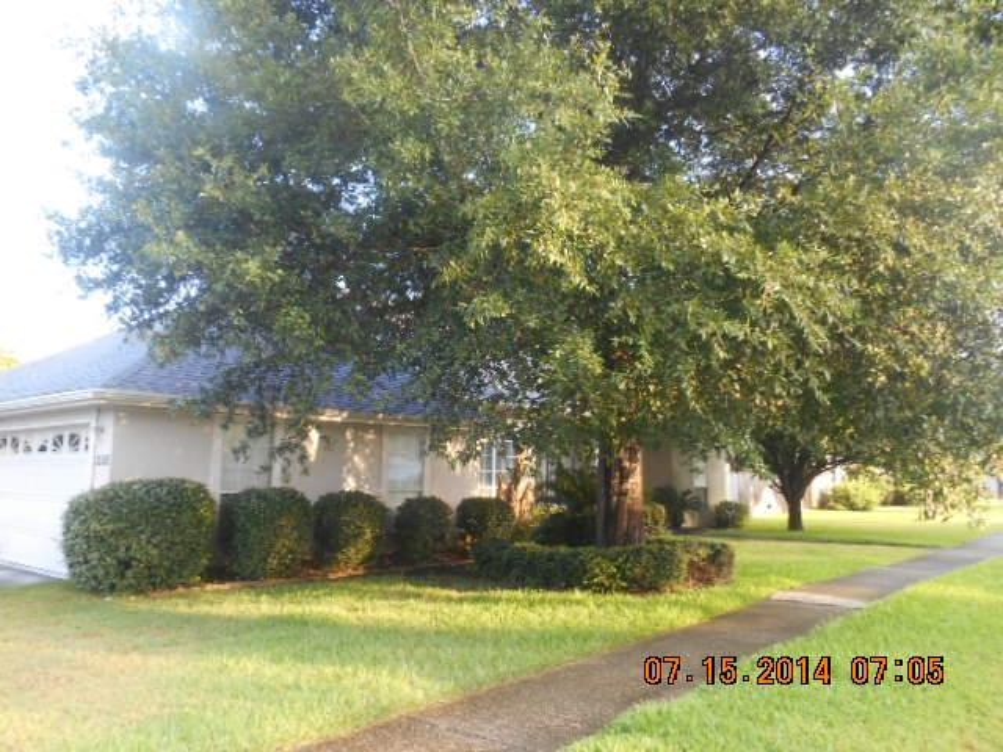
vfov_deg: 53.1
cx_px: 502
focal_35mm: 26
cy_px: 376
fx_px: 753
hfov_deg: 67.3
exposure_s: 1/30
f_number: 3.4
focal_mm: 4.7
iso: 80
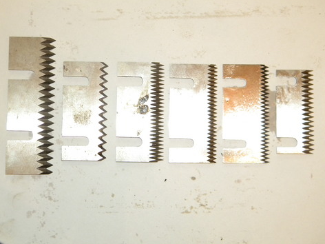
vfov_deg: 20.7
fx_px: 667
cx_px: 156
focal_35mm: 71
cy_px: 120
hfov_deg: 27.4
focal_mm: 12.2
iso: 400
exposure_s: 1/30
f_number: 4.3
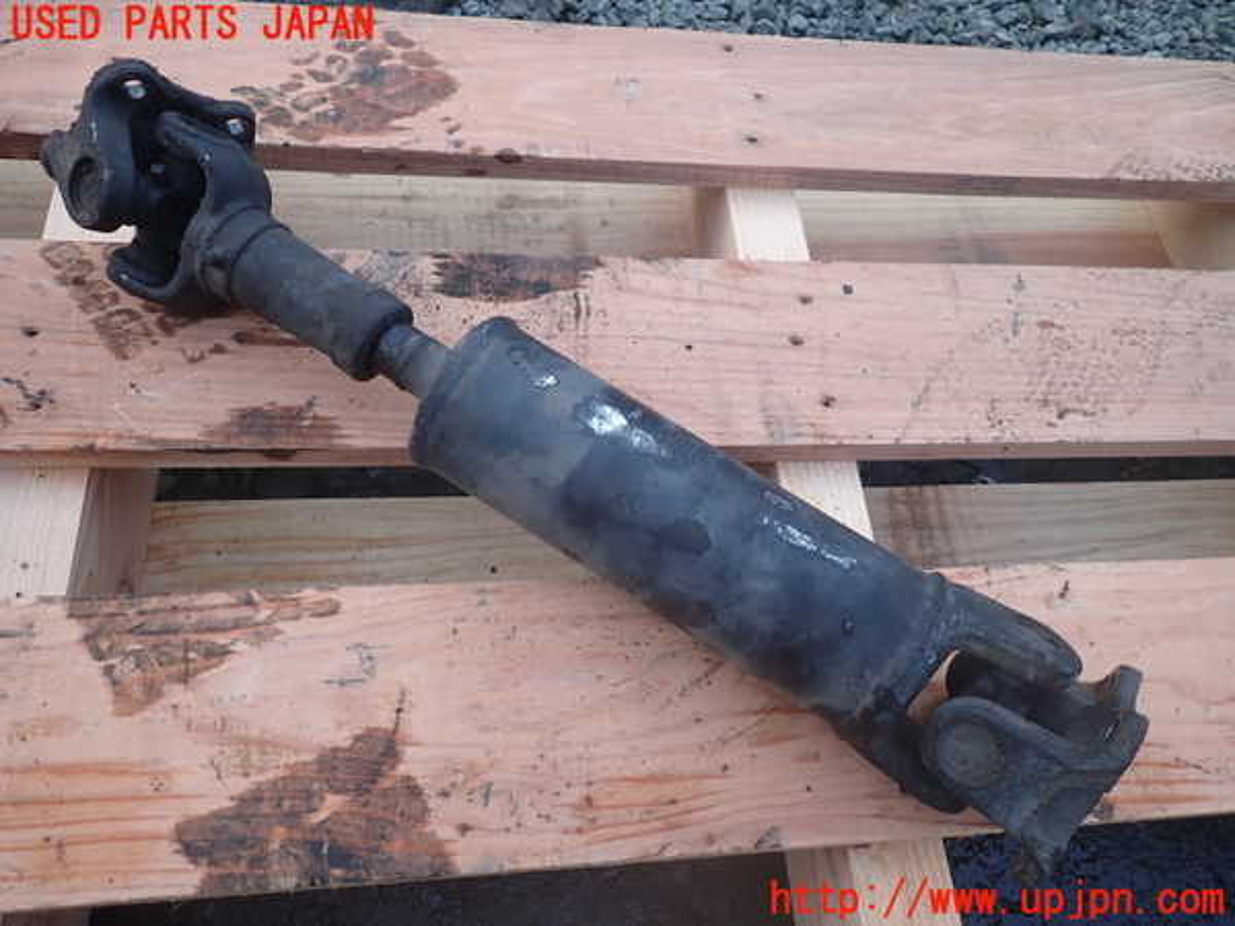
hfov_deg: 69.4
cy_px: 463
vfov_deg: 54.9
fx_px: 892
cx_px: 618
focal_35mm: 25
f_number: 2
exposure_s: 1/60
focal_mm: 4.5
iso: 125
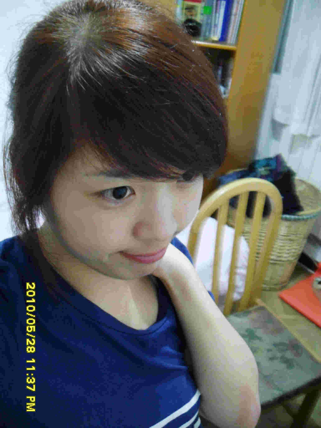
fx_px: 433
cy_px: 214
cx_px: 160
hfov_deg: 40.7
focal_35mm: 35
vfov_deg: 52.6
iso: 200
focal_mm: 6.2
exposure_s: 1/1.43
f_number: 2.8
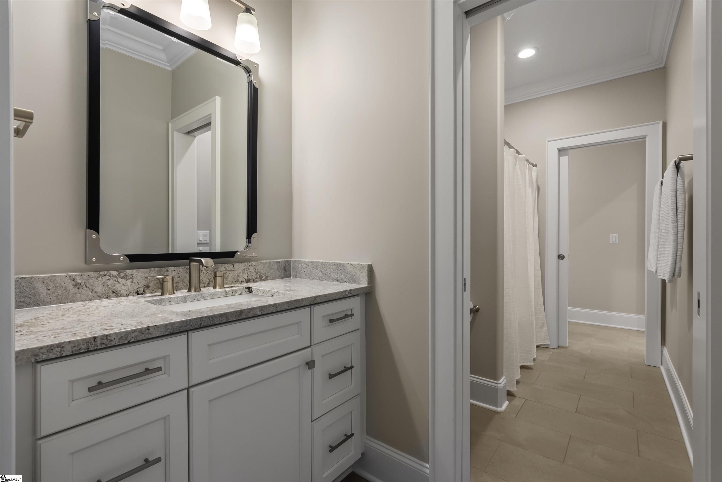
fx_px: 321
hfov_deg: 96.7
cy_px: 241
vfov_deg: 73.8
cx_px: 361
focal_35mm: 16
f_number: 8
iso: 250
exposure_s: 1/4
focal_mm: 16
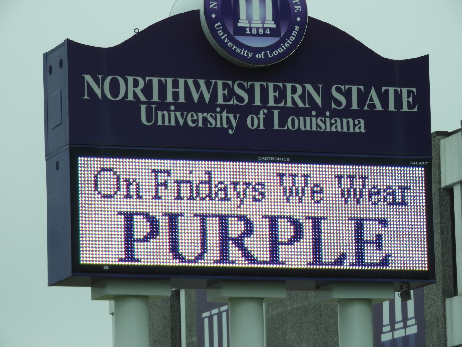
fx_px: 3337
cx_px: 231
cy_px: 174
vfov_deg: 5.9
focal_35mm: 250
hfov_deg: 7.9
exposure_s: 1/125
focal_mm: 44.8
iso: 160
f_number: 5.5
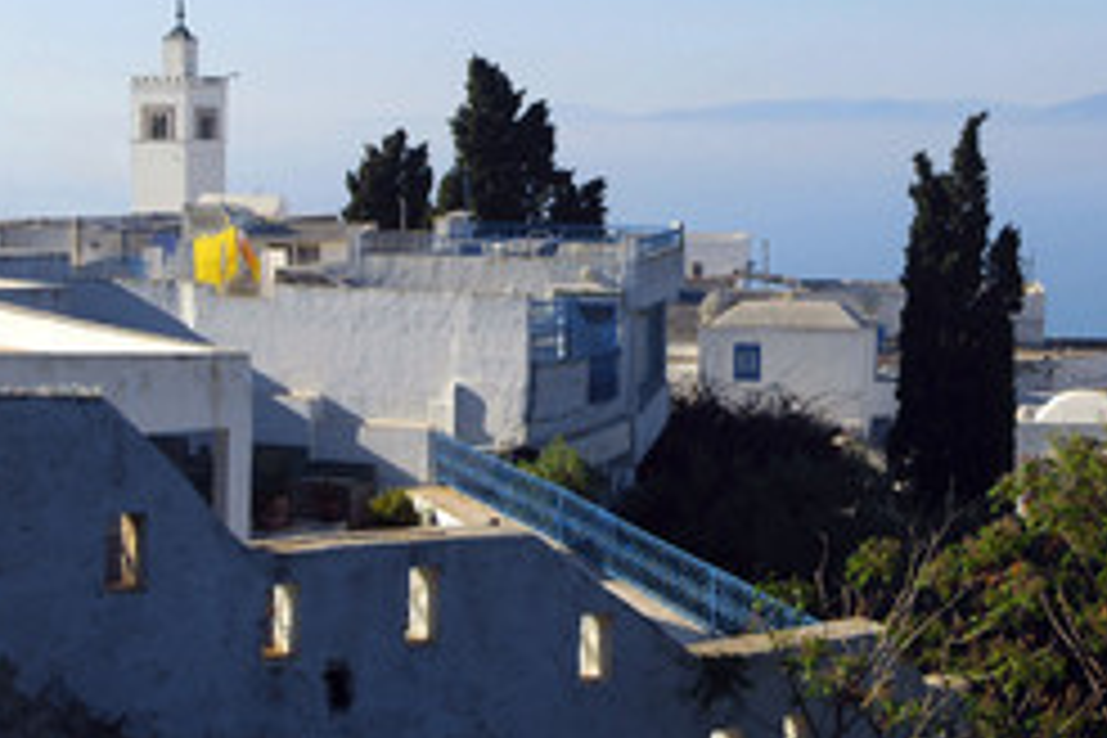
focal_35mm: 77
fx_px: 2368
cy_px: 184
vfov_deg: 17.6
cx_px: 853
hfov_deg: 25.9
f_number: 10
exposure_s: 1/320
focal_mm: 30
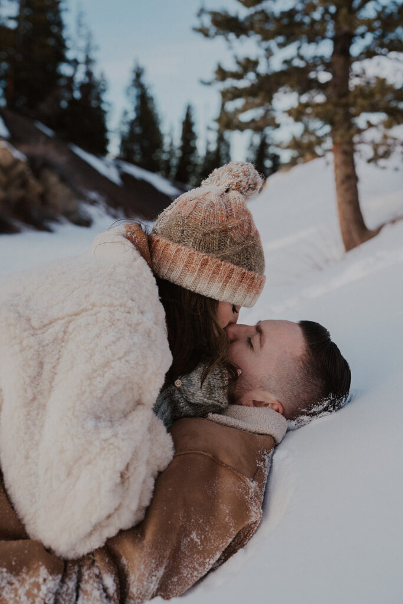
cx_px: 202
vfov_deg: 54.4
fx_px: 587
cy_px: 302
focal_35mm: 35
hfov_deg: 37.9
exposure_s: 1/320
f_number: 3.2
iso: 400
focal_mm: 35
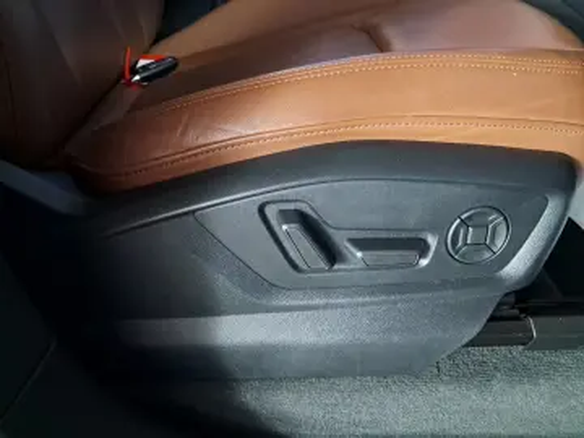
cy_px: 219
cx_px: 292
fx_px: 456
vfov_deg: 51.4
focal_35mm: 27
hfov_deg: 65.3
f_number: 1.8
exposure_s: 1/20
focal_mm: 4
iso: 1600
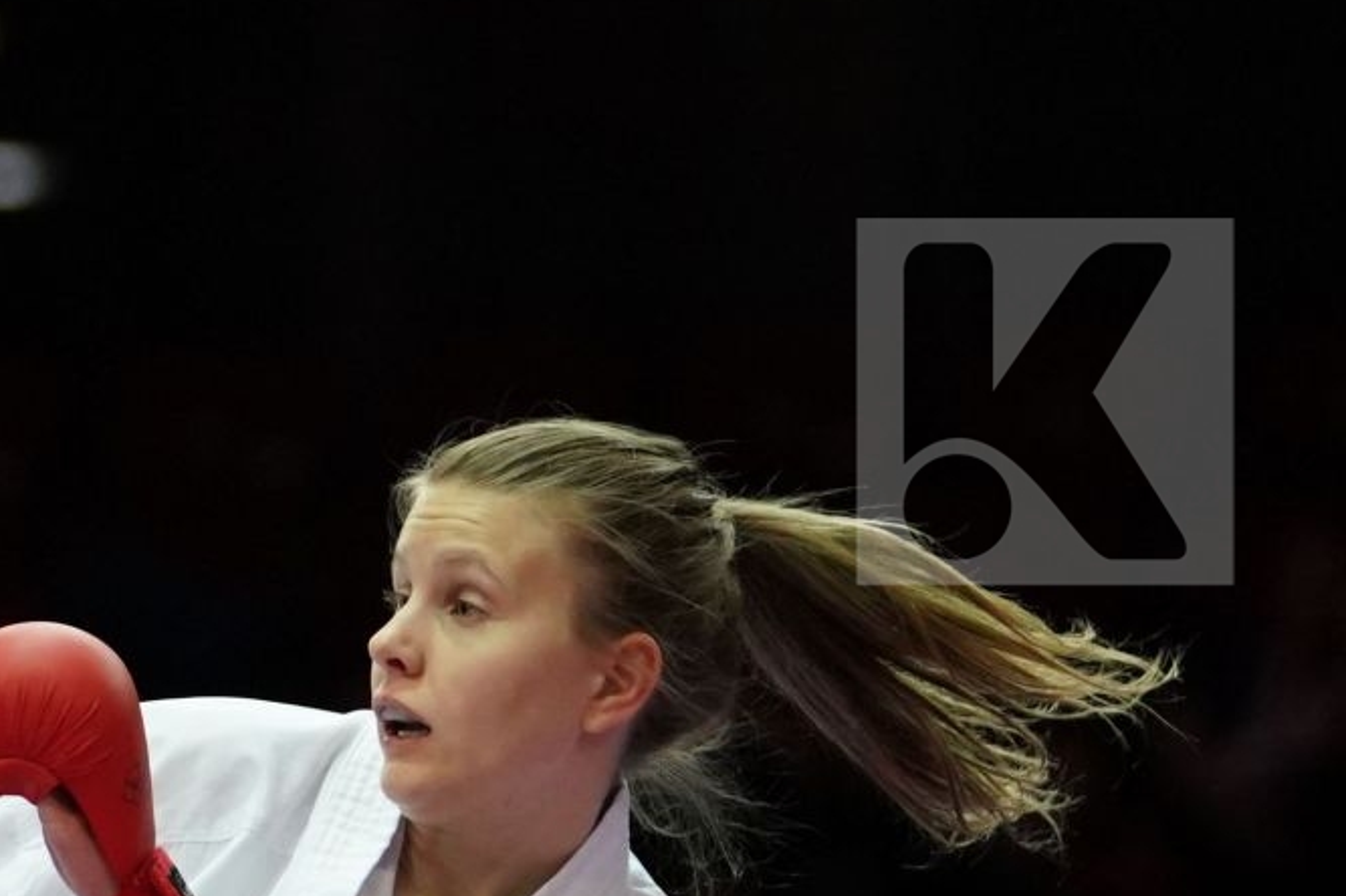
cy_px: 1116
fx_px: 19170
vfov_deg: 2.7
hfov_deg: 4.0
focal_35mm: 513
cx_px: -323
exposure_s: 1/1000
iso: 3200
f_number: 2.8
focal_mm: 127
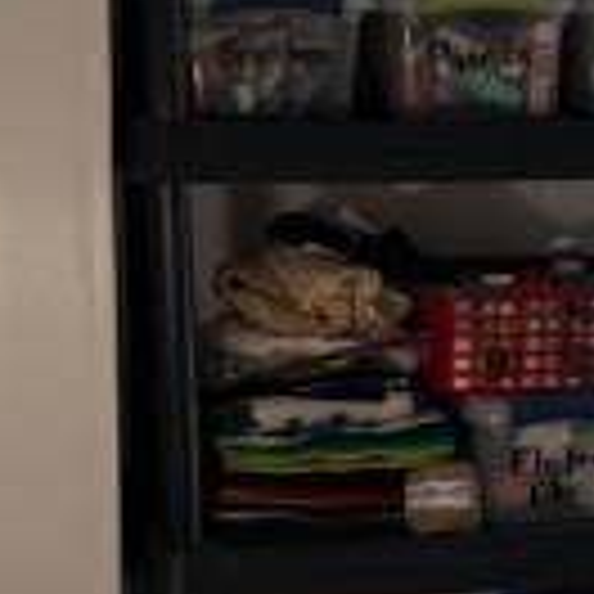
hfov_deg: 10.9
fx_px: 2873
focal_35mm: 148
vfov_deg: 11.8
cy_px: 119
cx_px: 1143
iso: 50
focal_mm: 5.1
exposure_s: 1/120
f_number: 1.6
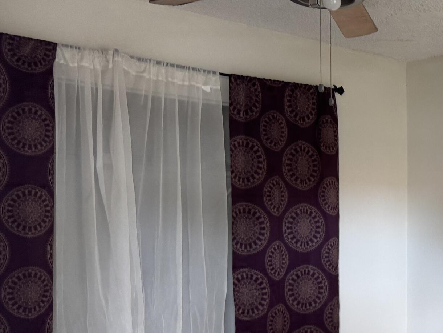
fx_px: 755
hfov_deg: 28.1
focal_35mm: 59
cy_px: 264
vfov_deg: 24.4
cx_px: 544
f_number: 1.78
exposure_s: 1/60
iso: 250
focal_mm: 6.76
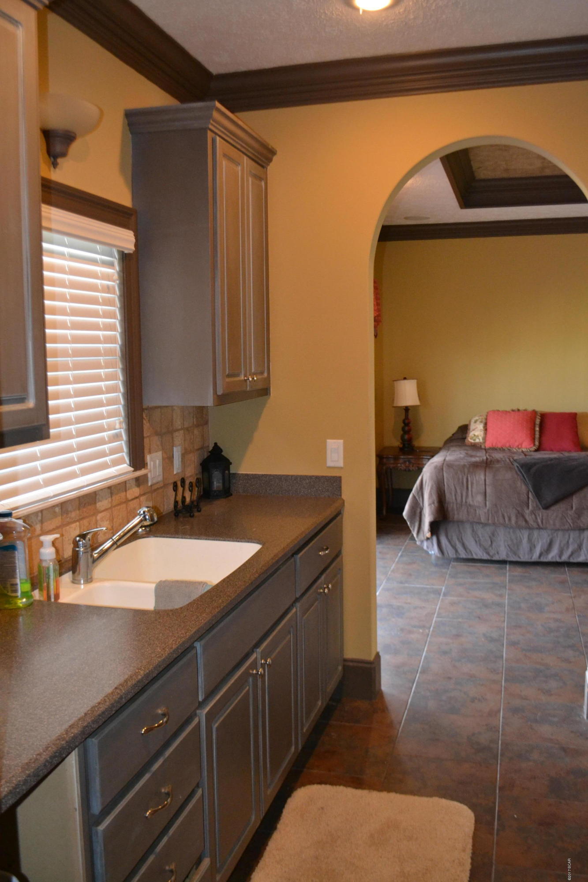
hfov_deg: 43.6
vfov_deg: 61.9
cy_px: 441
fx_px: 735
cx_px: 294
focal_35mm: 30
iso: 2000
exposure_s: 1/60
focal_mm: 20
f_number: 3.8
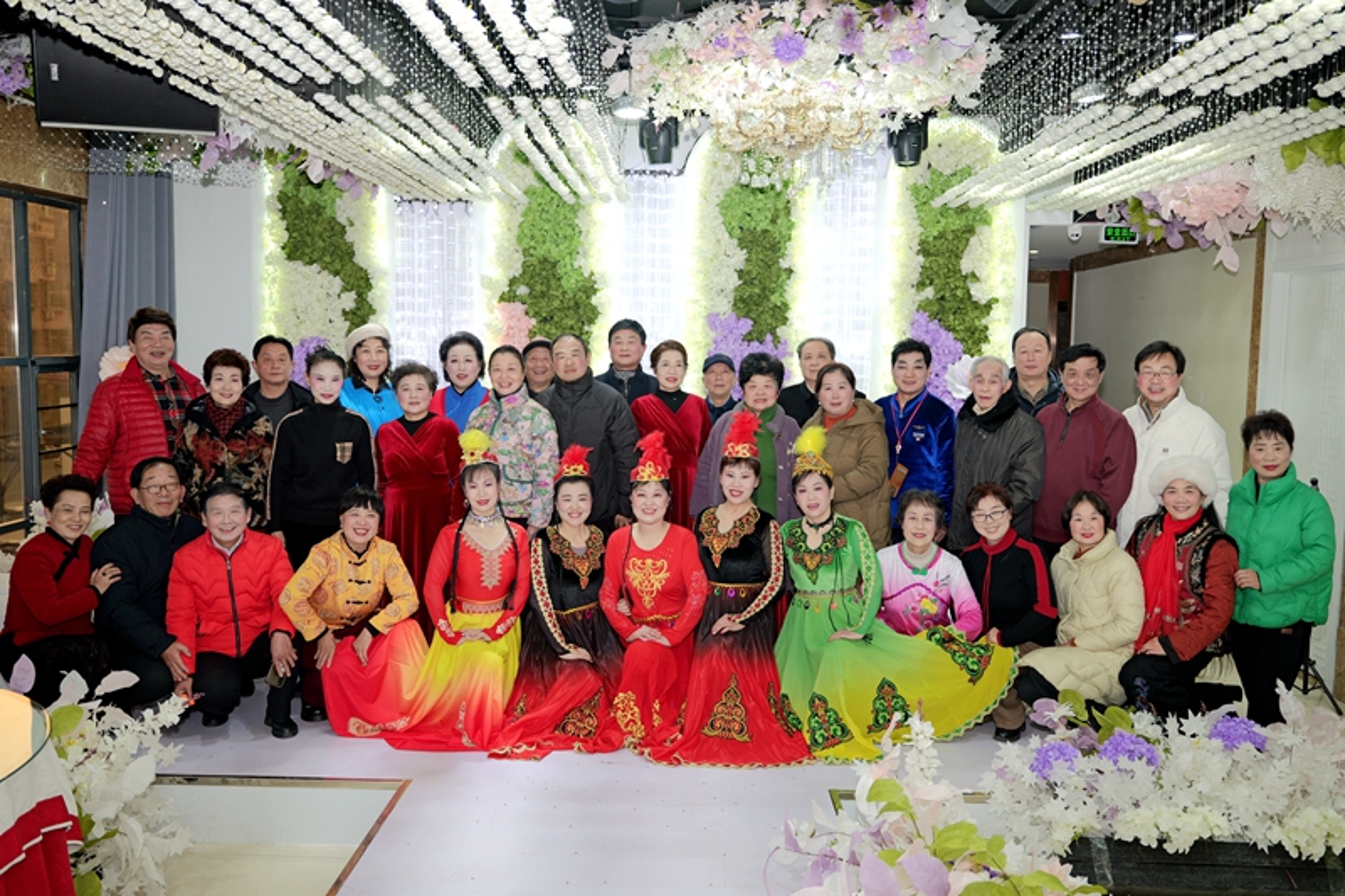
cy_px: 448
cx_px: 672
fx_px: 1083
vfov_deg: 44.9
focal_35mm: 29
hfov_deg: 63.7
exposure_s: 1/125
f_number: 2.8
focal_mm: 29
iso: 250
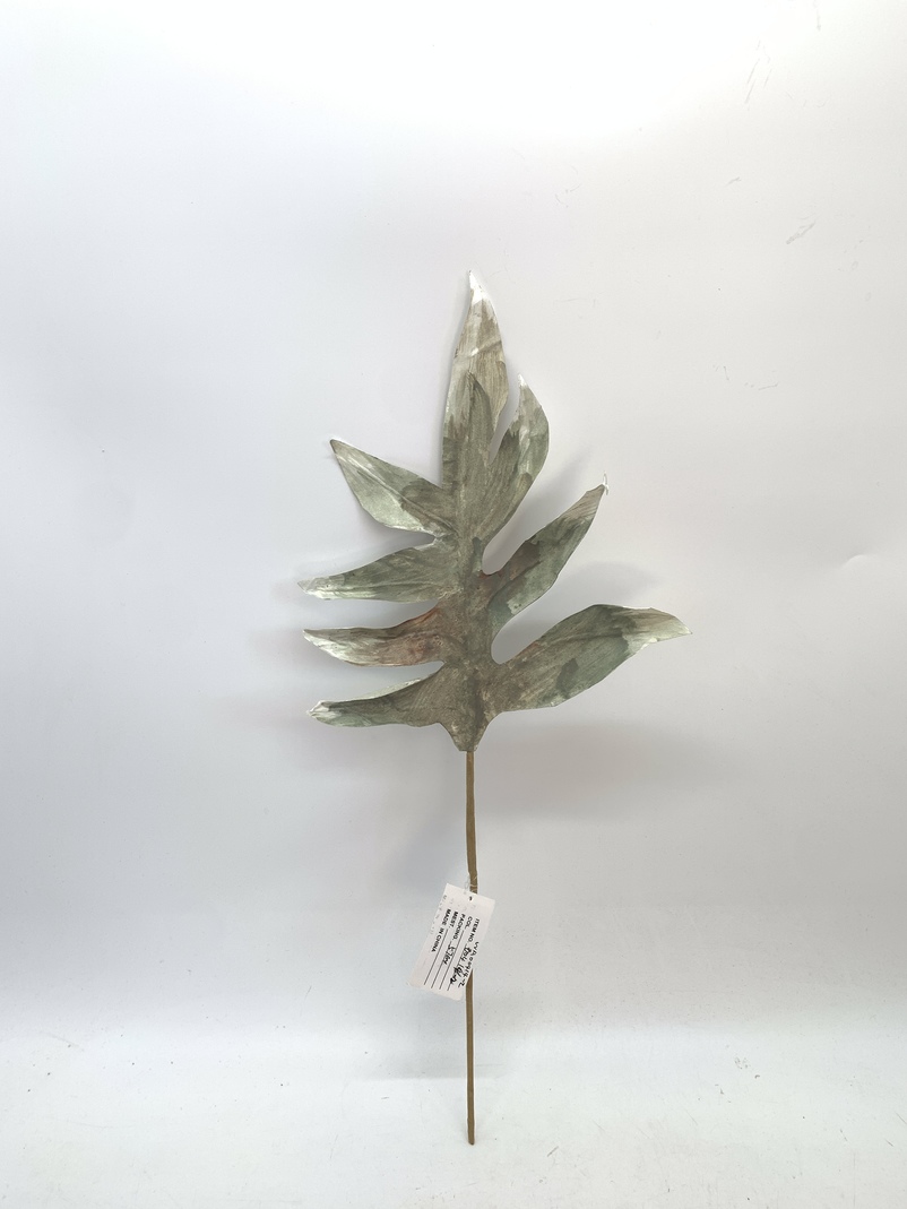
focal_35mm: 26
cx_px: 454
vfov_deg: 67.3
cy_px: 604
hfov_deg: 53.1
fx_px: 908
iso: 25
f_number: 1.8
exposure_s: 1/131
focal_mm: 4.25
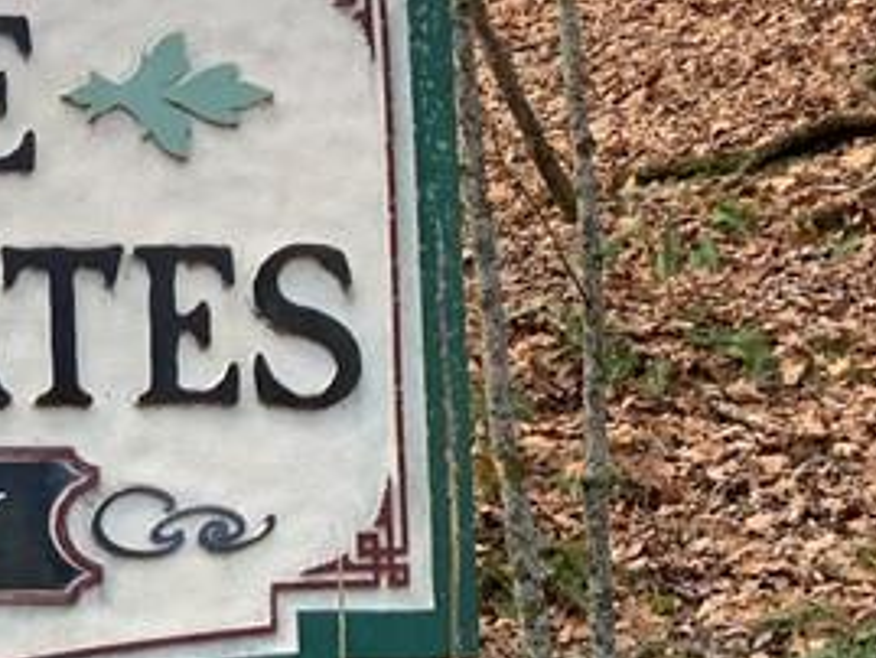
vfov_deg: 14.9
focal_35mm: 99
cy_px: 202
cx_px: -716
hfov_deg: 16.5
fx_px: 2506
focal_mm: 4.25
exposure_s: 1/122
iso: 40
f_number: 1.8
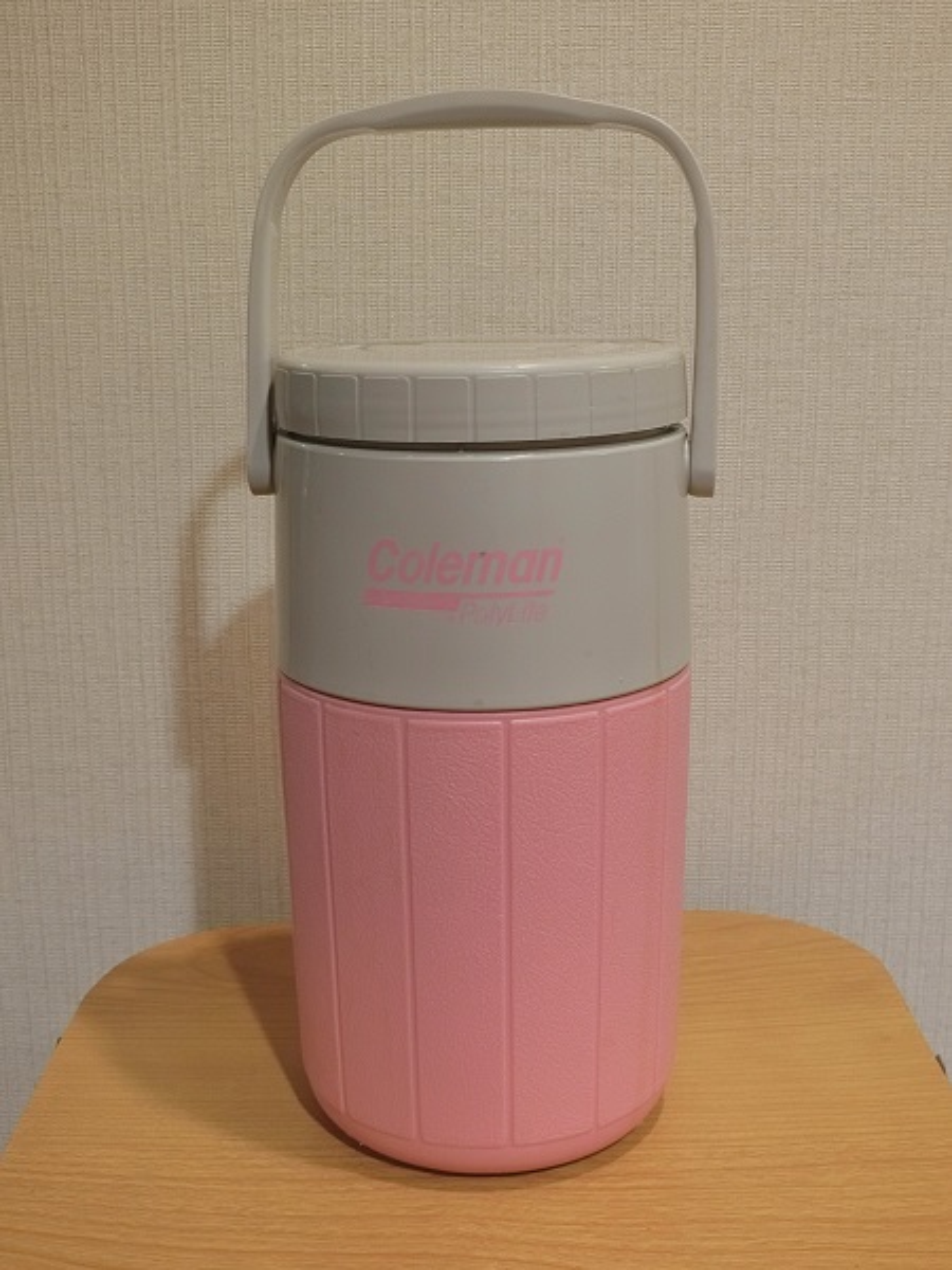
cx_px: 476
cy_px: 635
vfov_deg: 42.1
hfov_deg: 32.2
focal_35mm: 45
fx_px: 1650
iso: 160
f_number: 4.4
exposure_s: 1/13
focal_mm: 8
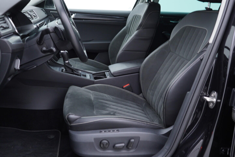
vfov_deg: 36.9
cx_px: 118
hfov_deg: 53.1
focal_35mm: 36
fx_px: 235
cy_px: 78
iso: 125
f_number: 2.8
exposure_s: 1/40
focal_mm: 24
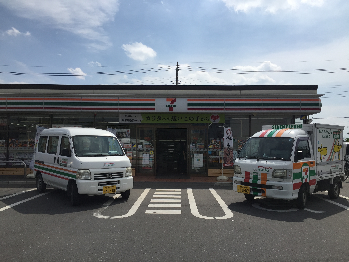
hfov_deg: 61.7
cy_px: 131
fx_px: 292
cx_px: 174
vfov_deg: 48.2
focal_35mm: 29
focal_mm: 4.15
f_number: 2.2
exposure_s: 1/4950
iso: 32
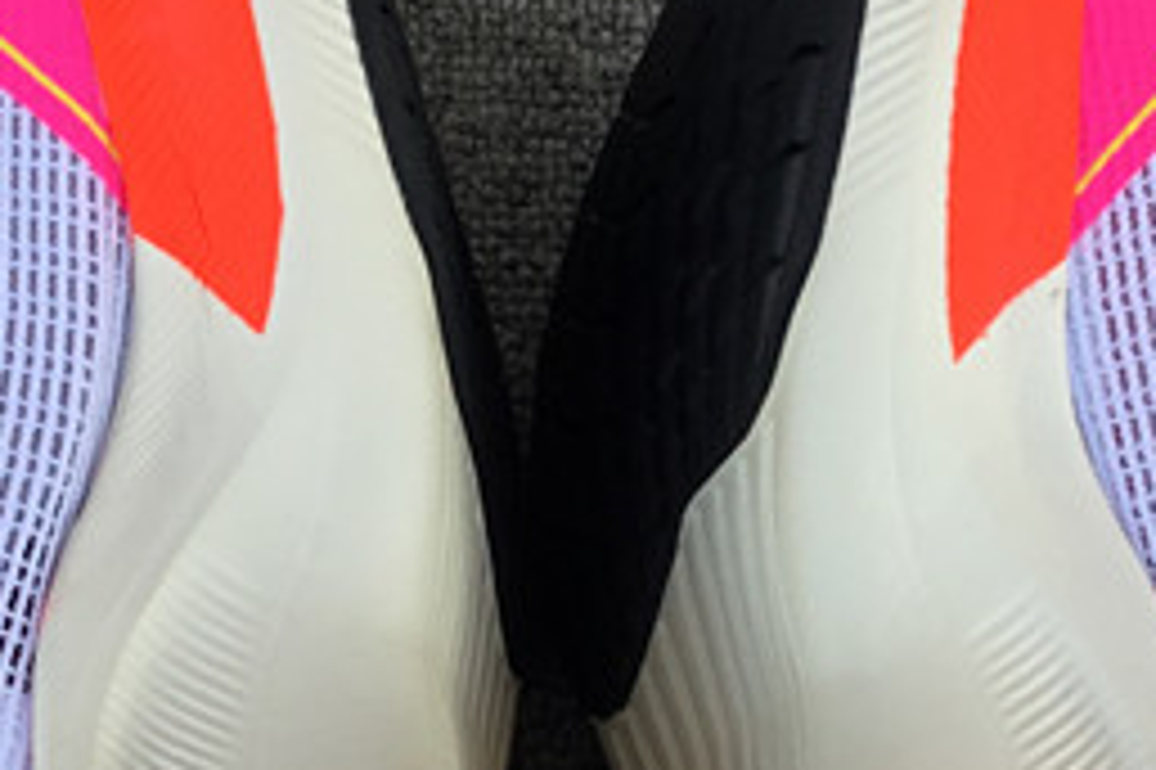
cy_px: 520
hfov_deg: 18.1
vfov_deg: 12.1
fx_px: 3626
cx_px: 432
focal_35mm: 113
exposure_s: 1/207
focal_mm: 3.3
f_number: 2.4
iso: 25
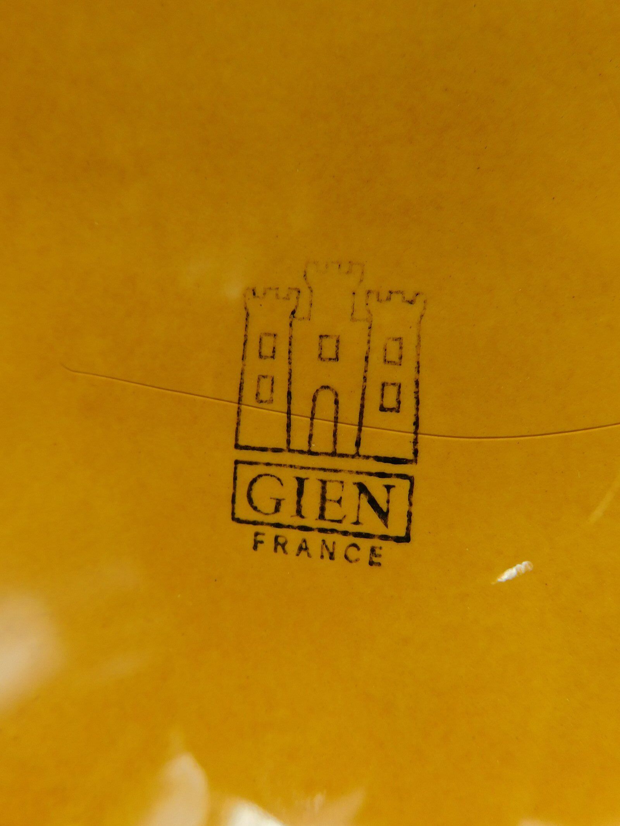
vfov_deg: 73.9
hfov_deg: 58.9
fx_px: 549
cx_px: 310
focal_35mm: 23
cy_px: 413
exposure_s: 1/50
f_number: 3
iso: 125
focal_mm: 4
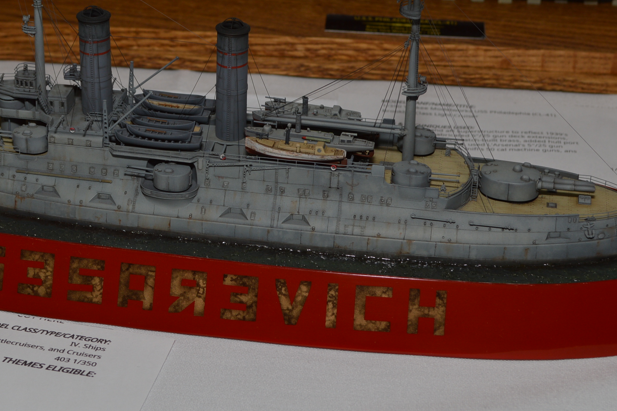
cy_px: 138
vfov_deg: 15.3
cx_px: 240
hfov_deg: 22.9
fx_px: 1522
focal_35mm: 89
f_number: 8
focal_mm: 35
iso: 100
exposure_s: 1/60
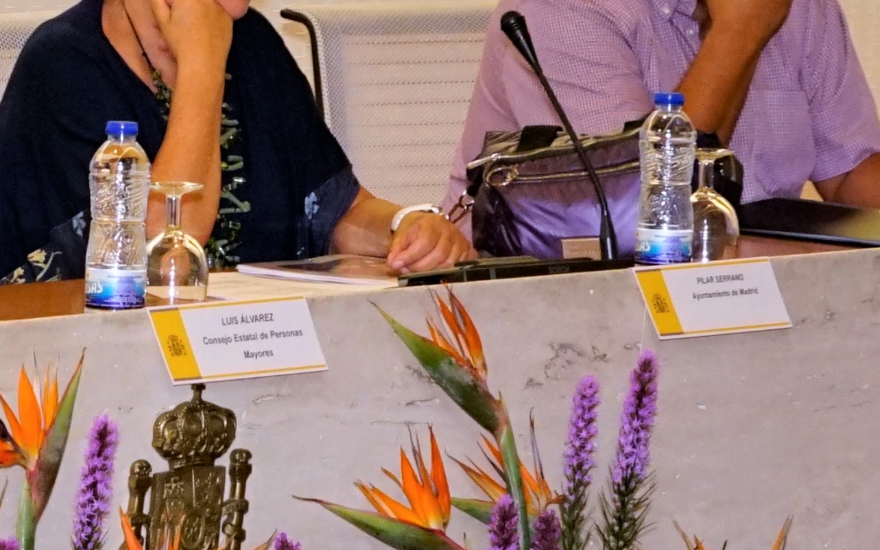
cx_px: -467
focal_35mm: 238
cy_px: 80
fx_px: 5708
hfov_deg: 8.6
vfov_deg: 5.5
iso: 2000
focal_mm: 52
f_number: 7.1
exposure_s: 1/160
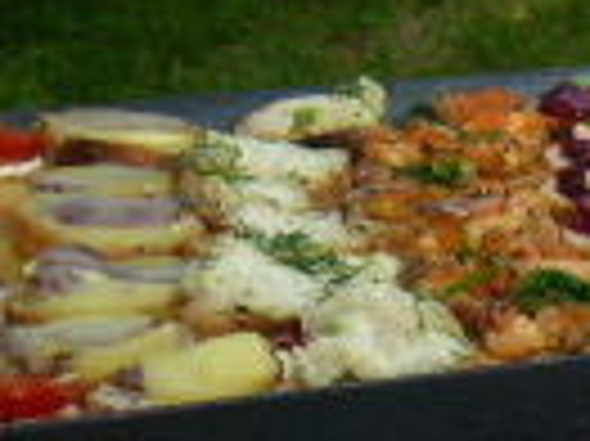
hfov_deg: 13.1
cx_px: 1153
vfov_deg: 10.8
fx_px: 2248
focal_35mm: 132
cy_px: 662
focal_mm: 4.8
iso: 100
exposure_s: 1/100
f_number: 4
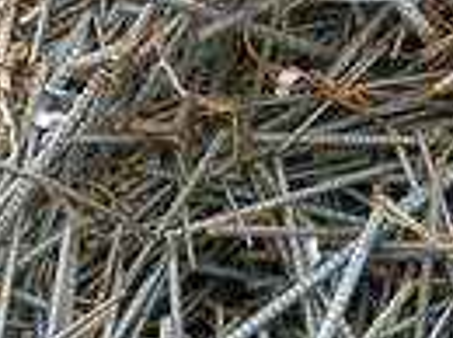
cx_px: 627
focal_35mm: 204
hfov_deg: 9.5
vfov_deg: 7.3
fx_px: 2665
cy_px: 82
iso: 50
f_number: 3.9
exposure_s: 1/49.7
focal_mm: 11.1
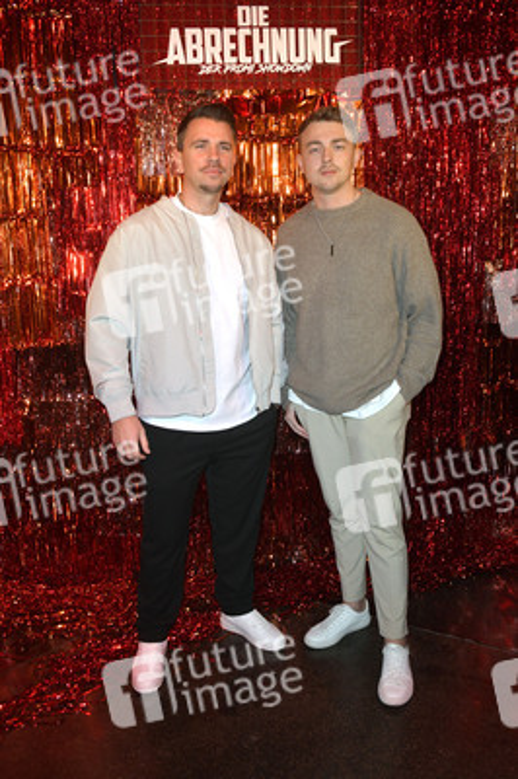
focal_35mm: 32
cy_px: 390
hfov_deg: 41.0
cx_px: 259
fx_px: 692
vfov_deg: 58.8
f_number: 6.3
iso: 1600
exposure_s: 1/200
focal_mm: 32
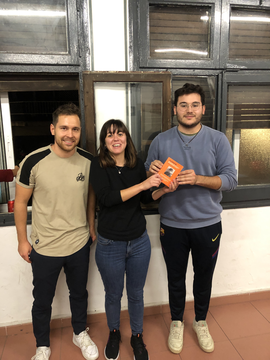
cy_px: 180
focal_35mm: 28
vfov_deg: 63.4
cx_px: 135
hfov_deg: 49.7
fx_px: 291
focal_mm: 3.99
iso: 80
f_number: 1.8
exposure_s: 1/6
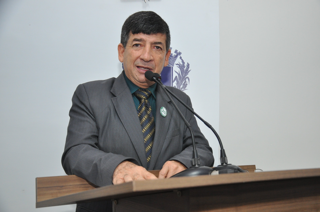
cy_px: 106
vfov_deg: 22.6
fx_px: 533
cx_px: 160
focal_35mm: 60
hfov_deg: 33.4
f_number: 5.6
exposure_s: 1/60
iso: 800
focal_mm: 40
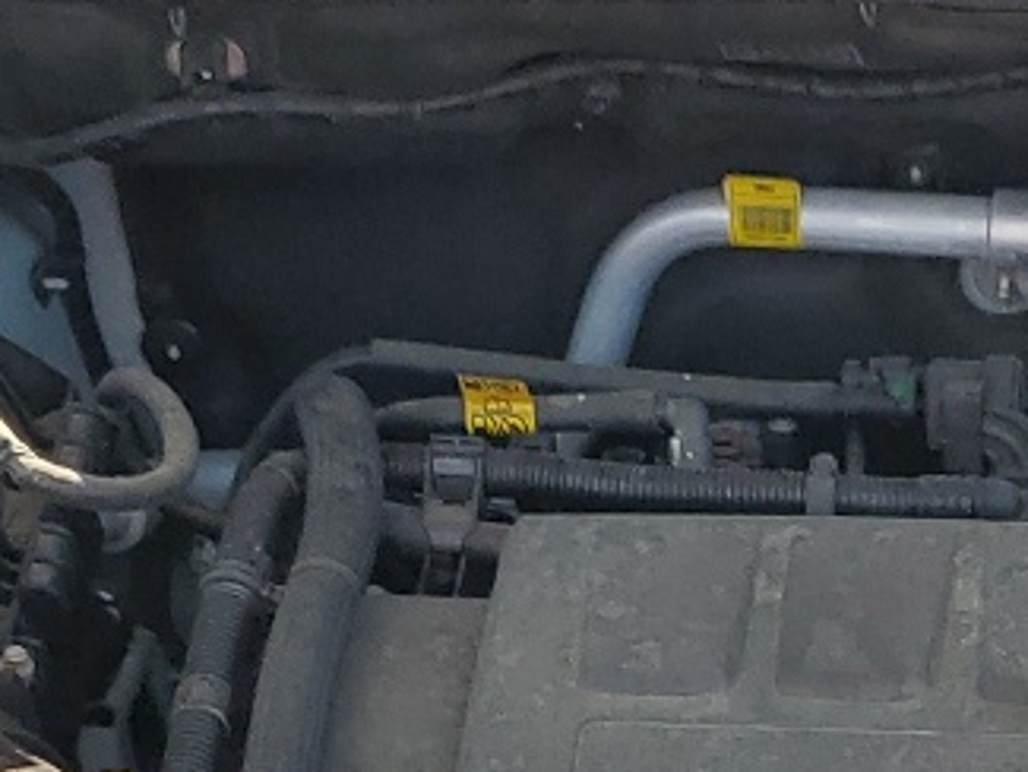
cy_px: 1149
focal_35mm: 128
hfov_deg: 14.8
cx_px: 1316
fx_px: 3803
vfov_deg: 11.1
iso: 50
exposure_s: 1/909
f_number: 1.5
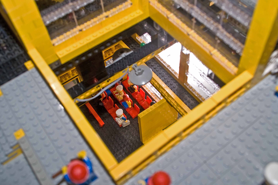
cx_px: 139
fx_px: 301
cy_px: 92
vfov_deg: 34.1
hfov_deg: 49.6
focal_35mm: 39
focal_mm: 26
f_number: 8
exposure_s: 1/60
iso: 200
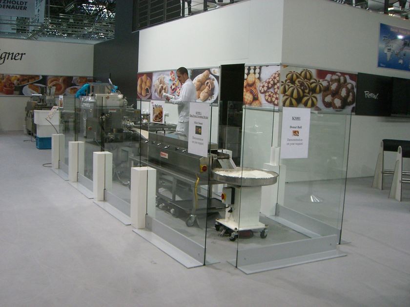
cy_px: 154
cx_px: 205
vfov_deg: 37.7
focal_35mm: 38
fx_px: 450
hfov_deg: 49.0
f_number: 2.7
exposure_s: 1/100
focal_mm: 6.2
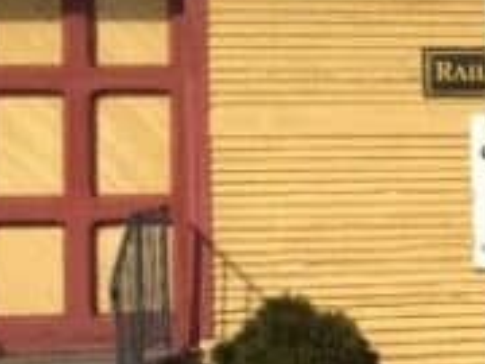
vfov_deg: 9.4
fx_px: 2214
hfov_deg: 11.3
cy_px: 239
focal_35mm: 158
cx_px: 983
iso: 25
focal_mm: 4.15
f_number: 2.2
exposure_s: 1/1789
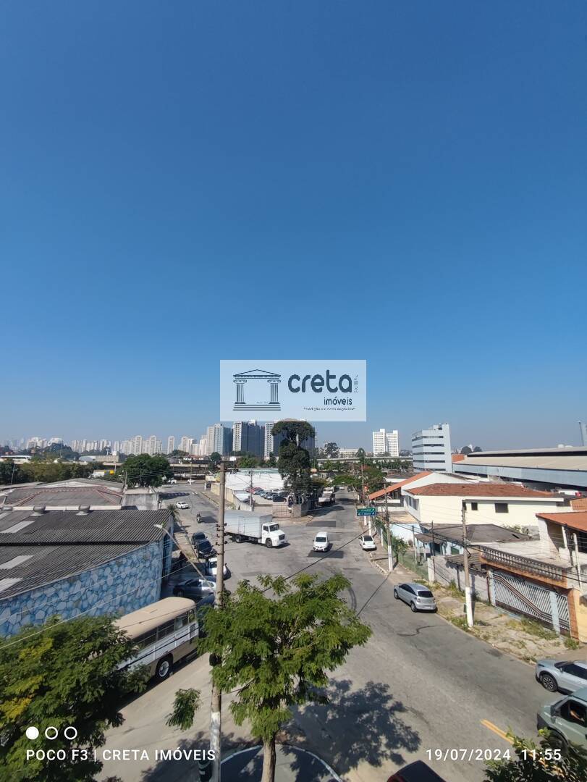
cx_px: 294
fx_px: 339
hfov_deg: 81.8
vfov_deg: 98.1
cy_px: 391
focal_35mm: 15
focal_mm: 1.65
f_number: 2.2
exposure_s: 1/2013
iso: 50
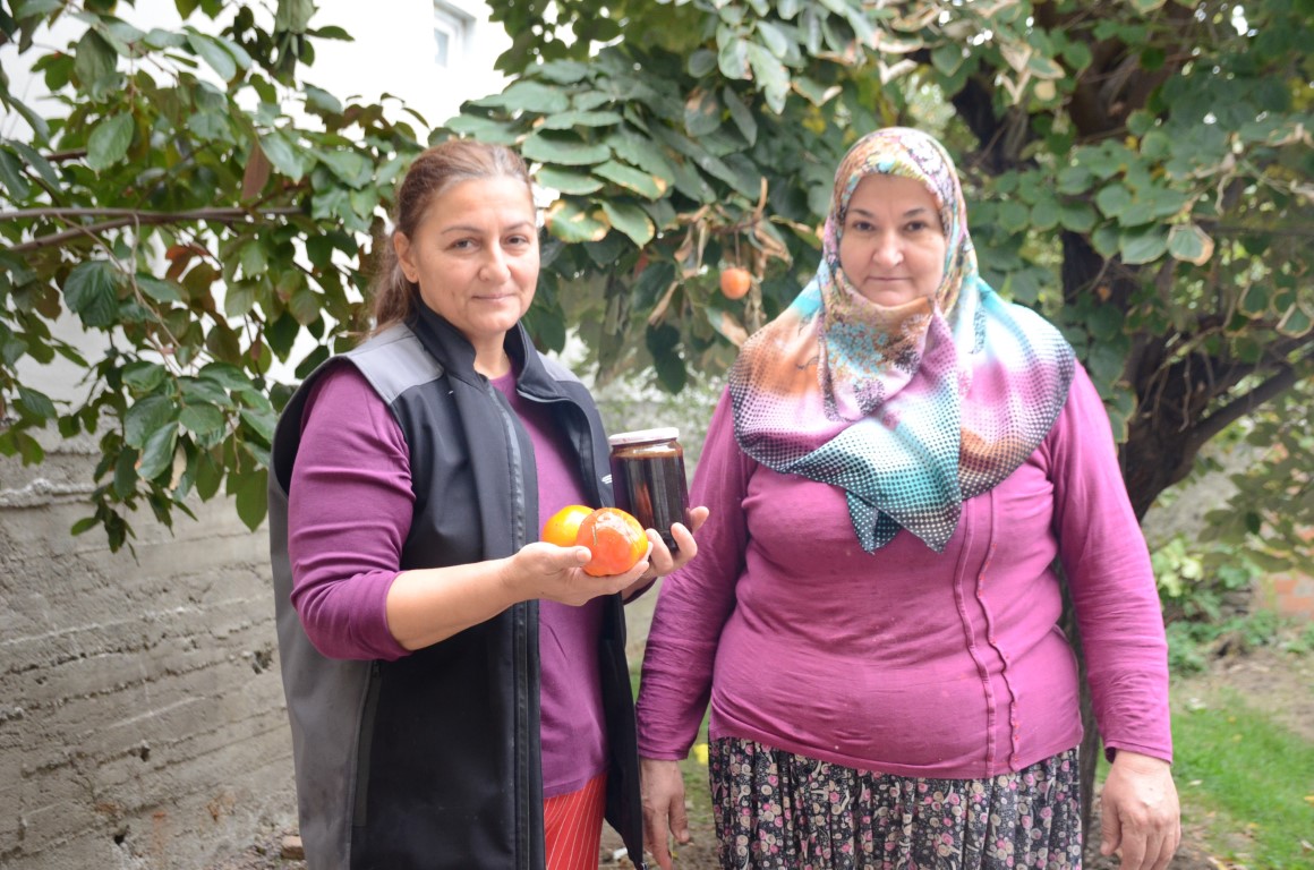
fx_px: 1639
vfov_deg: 29.7
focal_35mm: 45
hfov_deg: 43.7
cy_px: 435
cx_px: 657
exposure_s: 1/100
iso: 1000
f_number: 5
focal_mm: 30
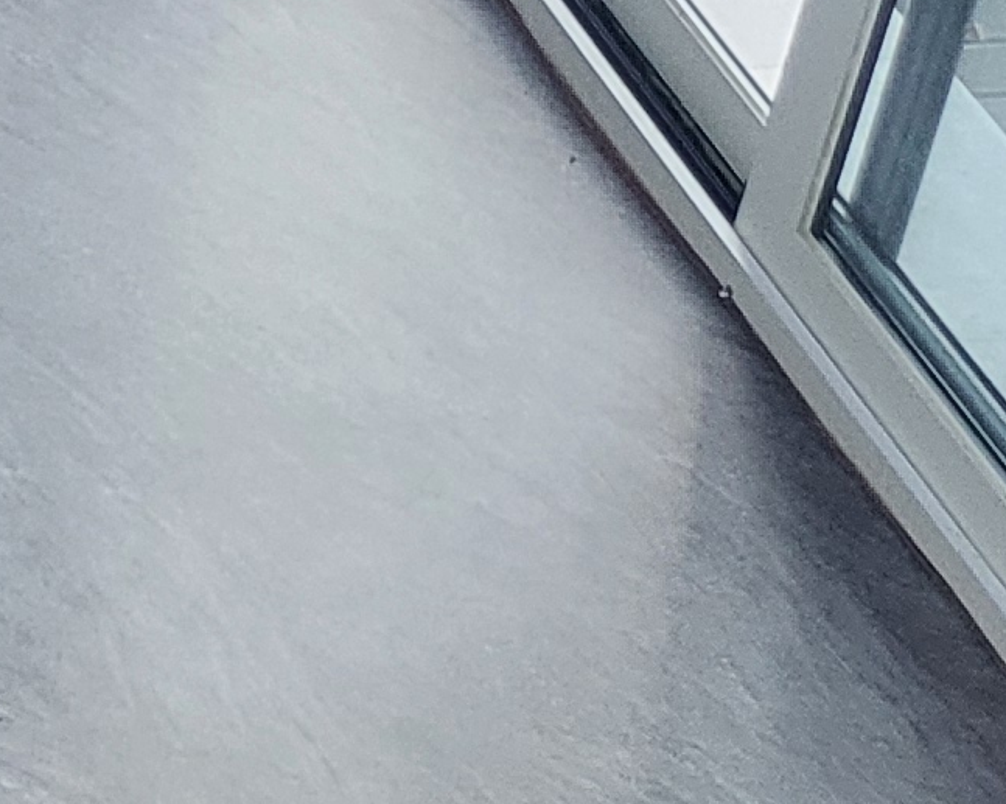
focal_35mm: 157
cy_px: -882
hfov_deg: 10.3
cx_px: -1561
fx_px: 4672
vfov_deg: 9.2
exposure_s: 1/120
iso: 250
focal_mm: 4.25
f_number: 1.8
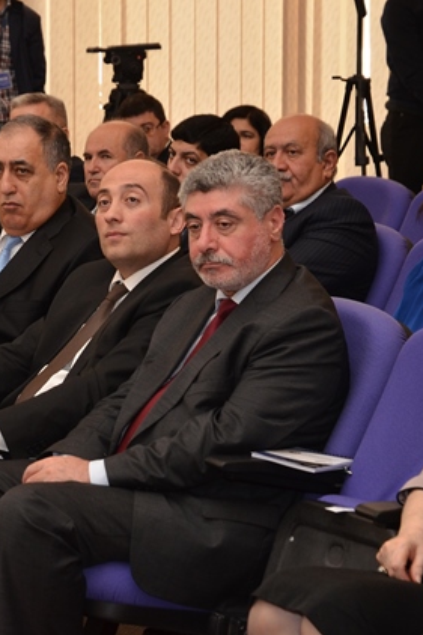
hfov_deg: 8.6
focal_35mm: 159
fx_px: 2804
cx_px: 78
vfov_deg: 12.9
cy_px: 318
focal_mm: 70
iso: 800
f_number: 6.3
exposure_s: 1/125
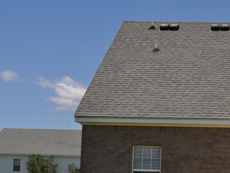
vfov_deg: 19.5
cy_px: 137
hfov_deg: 24.9
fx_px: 498
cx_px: 225
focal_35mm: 75
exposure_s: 1/500
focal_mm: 25
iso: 200
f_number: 11
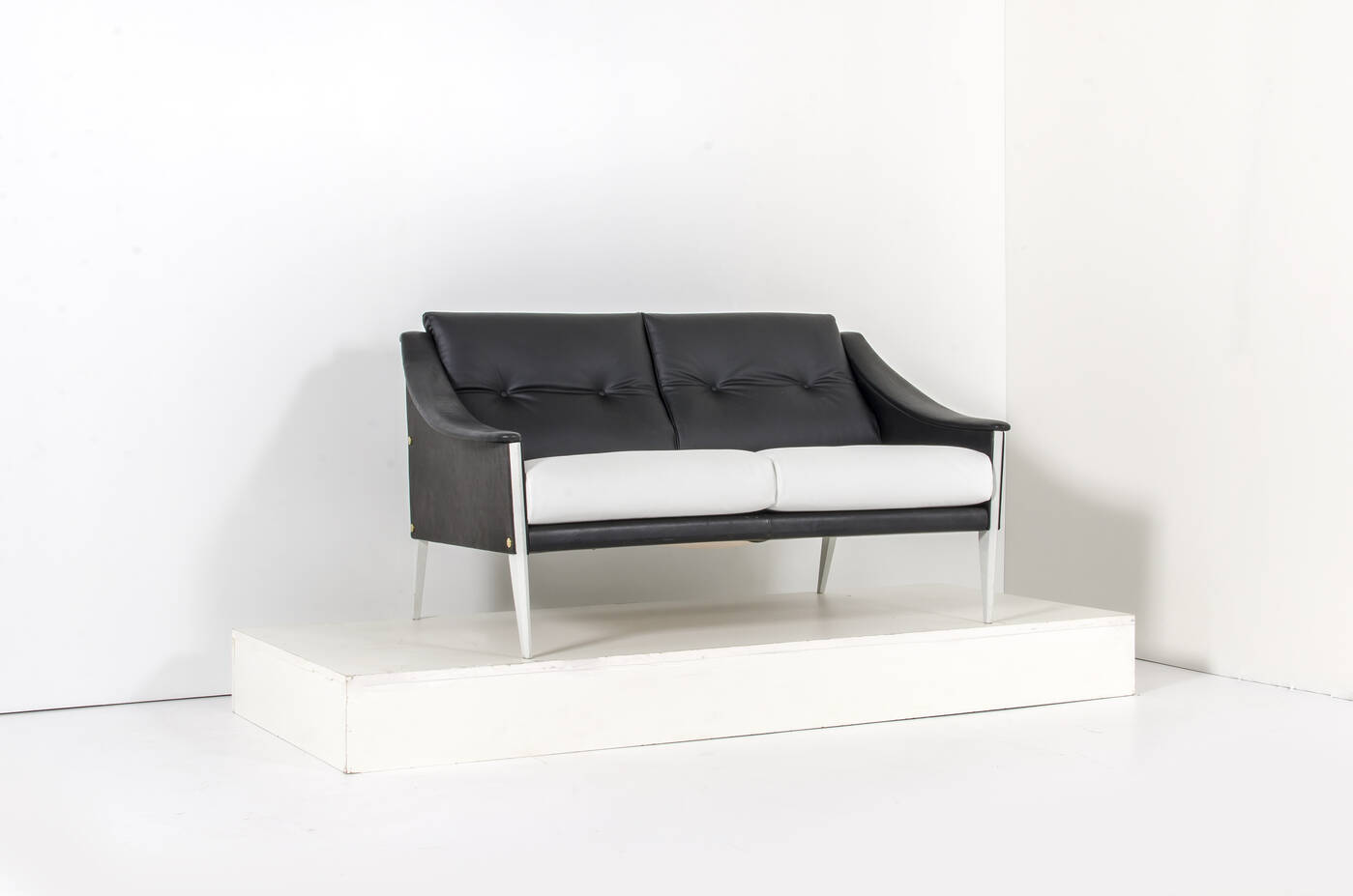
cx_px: 676
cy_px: 448
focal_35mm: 52
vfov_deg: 25.6
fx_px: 1969
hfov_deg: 37.9
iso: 100
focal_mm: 35
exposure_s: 1/200
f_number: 16
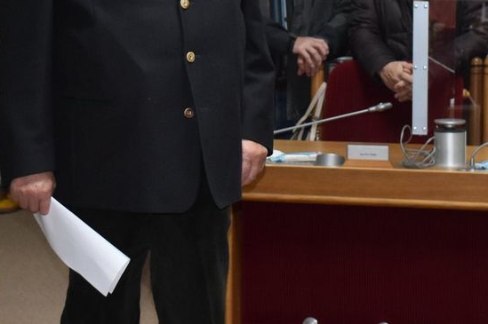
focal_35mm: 140
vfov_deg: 9.7
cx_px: 252
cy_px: 45
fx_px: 1896
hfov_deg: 14.7
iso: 800
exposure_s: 1/80
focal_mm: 32
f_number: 4.5
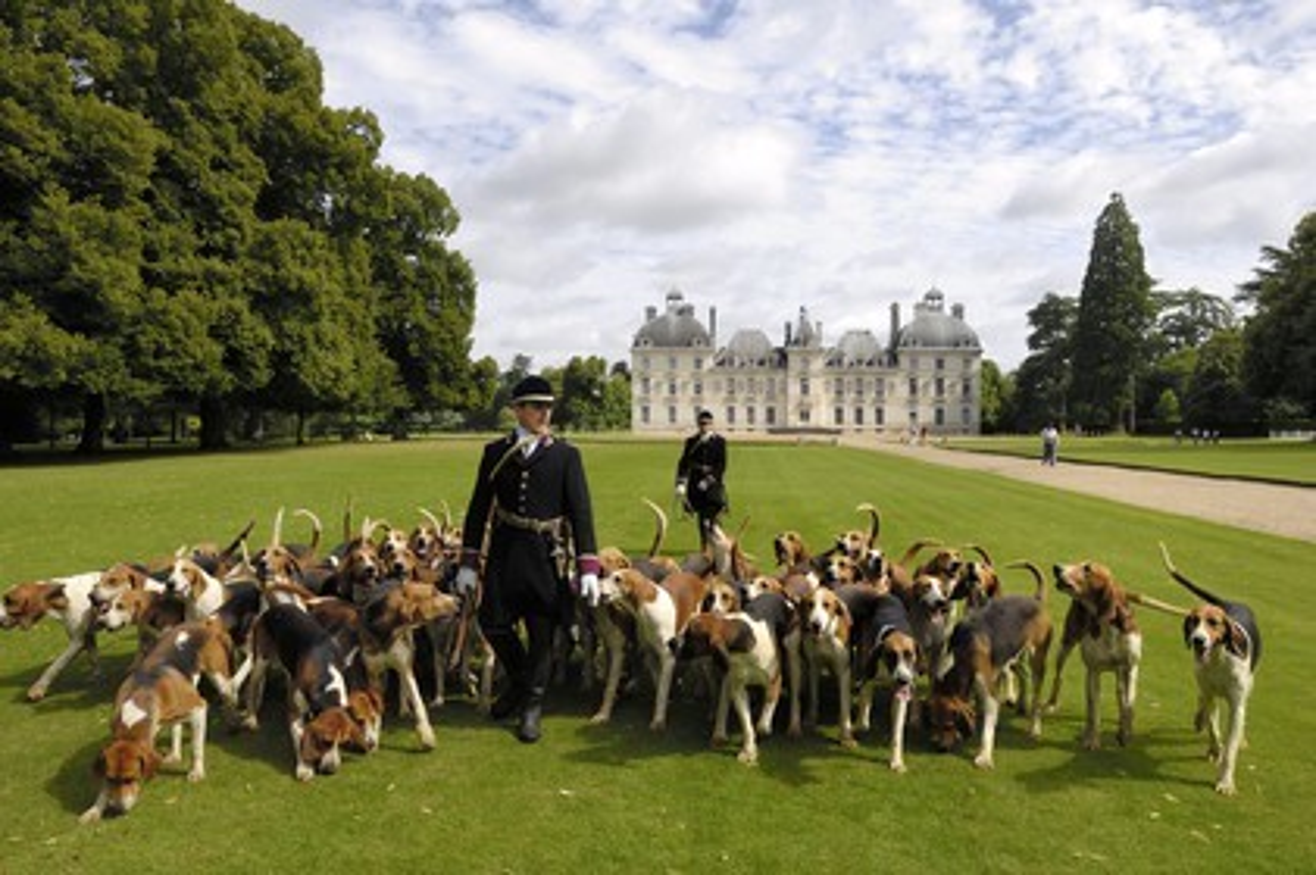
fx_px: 931
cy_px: 438
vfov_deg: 50.3
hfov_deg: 70.5
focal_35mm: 26
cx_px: 658
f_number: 6
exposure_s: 1/320
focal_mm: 17
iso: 100
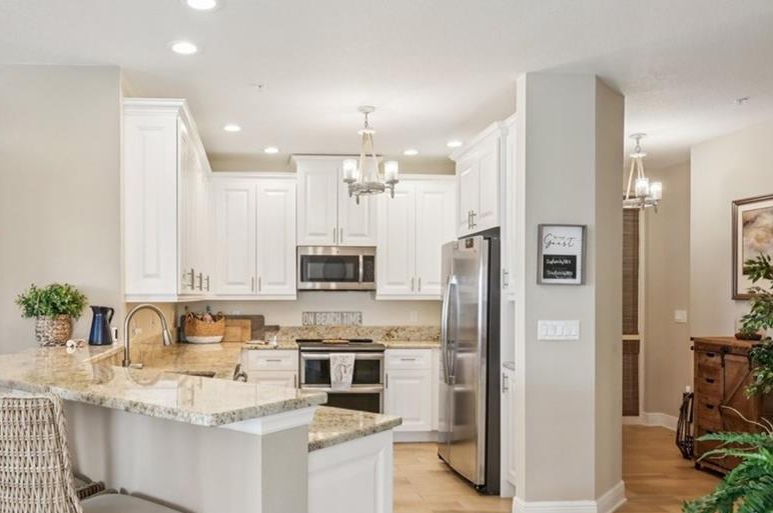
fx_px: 622
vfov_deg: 44.8
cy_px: 276
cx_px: 293
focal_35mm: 29
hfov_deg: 62.9
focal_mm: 14
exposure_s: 1/40
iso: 400
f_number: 8
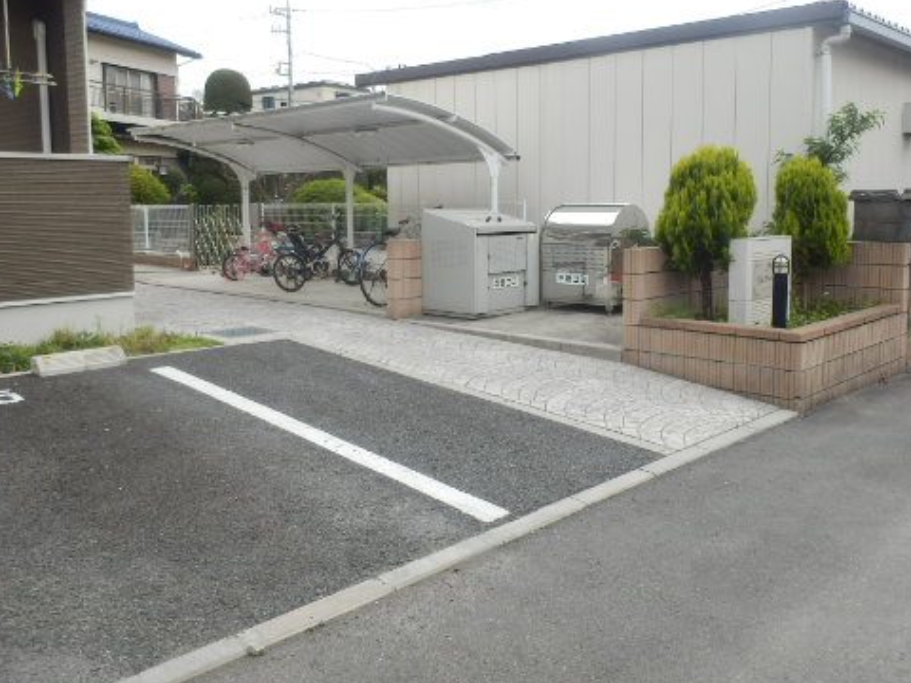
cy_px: 283
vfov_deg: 44.0
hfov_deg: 56.8
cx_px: 467
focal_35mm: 32
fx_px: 842
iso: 80
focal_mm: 4.2
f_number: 3
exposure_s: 1/50
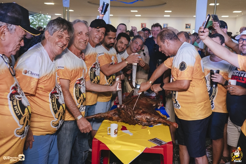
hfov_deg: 53.1
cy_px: 82
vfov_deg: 36.9
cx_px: 123
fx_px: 246
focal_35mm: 36
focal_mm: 24
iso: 2500
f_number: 3.2
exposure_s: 1/250
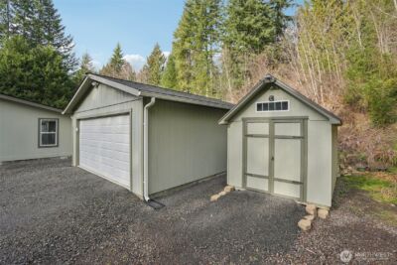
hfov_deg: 96.7
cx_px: 198
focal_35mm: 16
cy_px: 132
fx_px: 176
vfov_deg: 73.8
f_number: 8
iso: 100
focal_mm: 16
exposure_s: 1/40
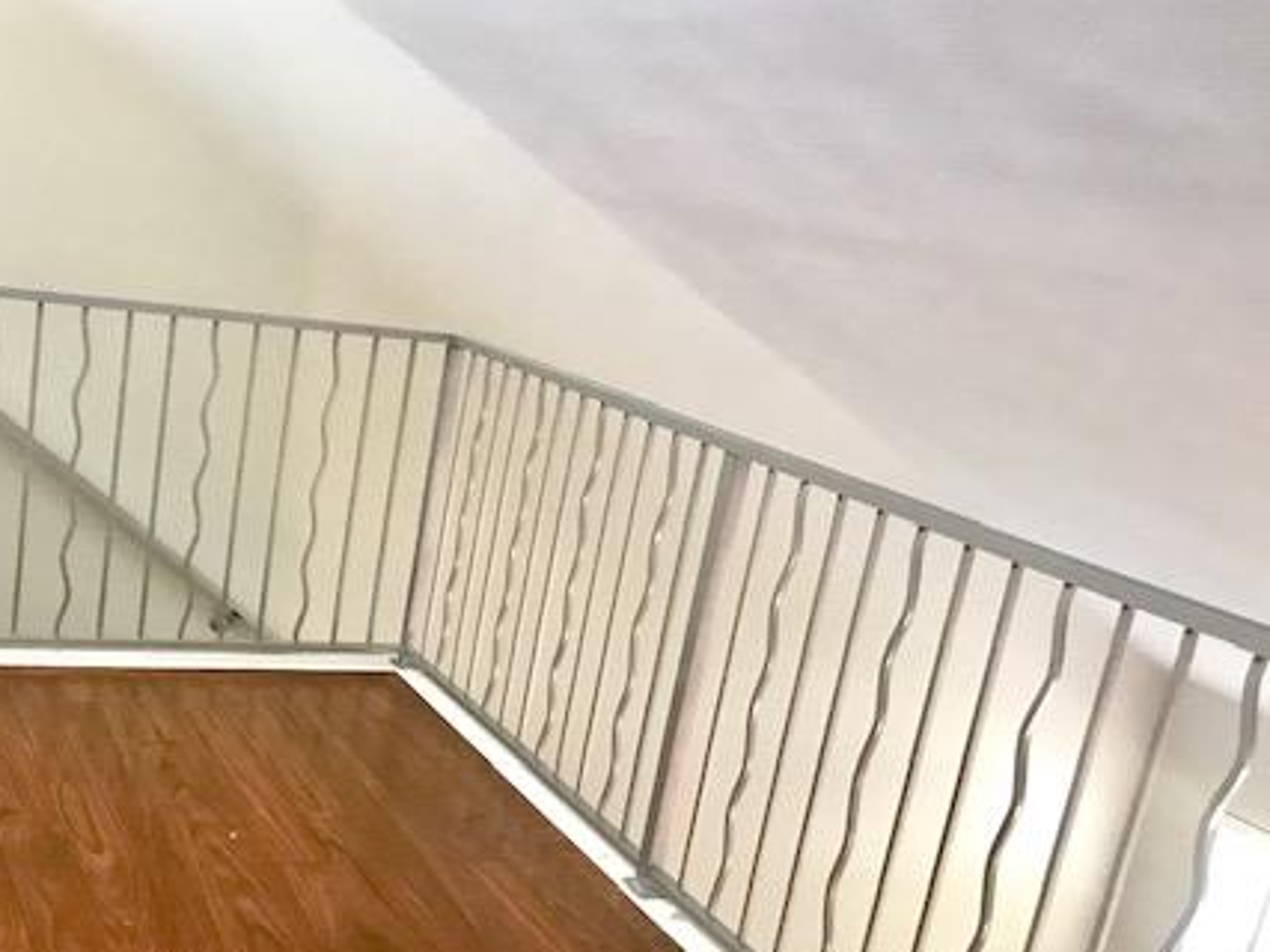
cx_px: 366
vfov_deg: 34.0
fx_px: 1540
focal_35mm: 42
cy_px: 640
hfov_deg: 43.8
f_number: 1.8
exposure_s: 1/15
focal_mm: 3.99
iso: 64
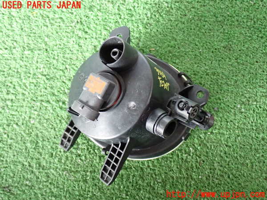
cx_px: 134
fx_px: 339
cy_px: 100
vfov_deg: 32.9
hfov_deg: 42.9
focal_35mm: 44
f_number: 2.9
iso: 800
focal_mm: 7.84
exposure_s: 1/40
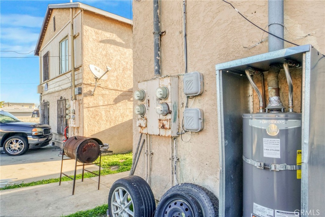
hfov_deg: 81.2
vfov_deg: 59.5
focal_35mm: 21
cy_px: 108
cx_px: 162
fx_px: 190
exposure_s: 1/30
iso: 800
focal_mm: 14
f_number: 22
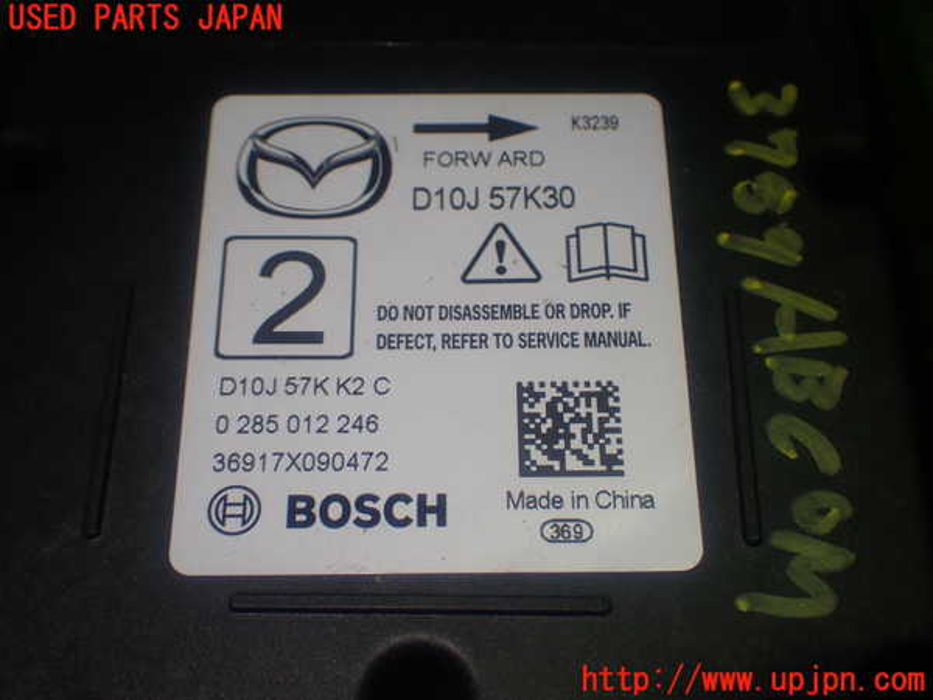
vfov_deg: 30.9
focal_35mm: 47
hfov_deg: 40.4
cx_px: 466
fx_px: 1267
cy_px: 350
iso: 160
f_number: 3.1
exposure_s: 1/100
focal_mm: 8.4
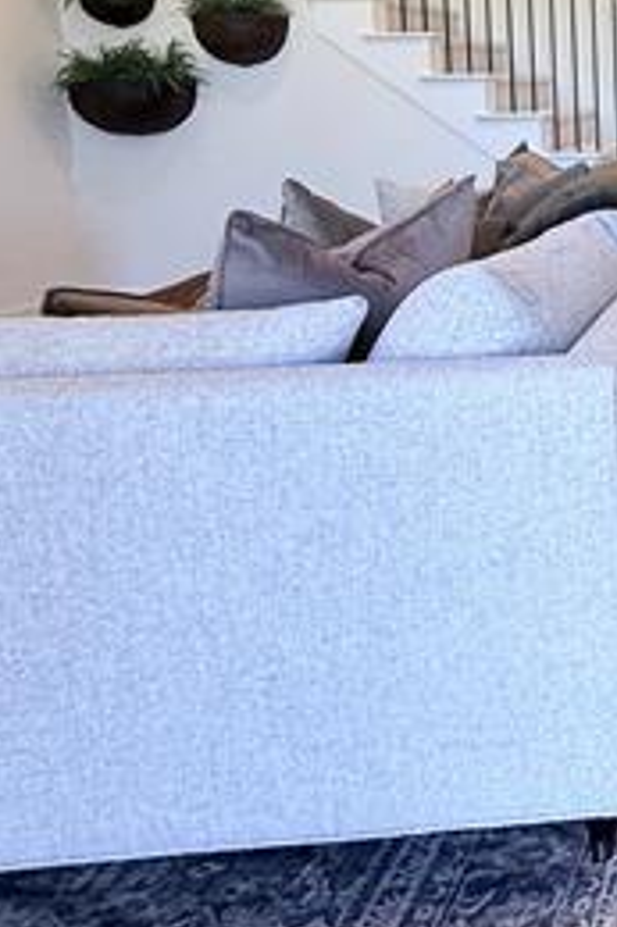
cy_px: 196
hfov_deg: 23.6
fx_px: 1107
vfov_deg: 43.5
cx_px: 967
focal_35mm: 43
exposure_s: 1/120
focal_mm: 2.22
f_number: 2.2
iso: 160
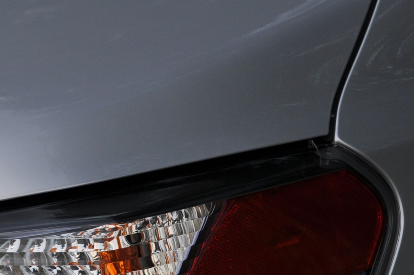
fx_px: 1597
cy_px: 296
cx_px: -8
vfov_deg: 9.8
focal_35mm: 139
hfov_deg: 14.5
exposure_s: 1/160
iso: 200
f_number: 6.3
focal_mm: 40
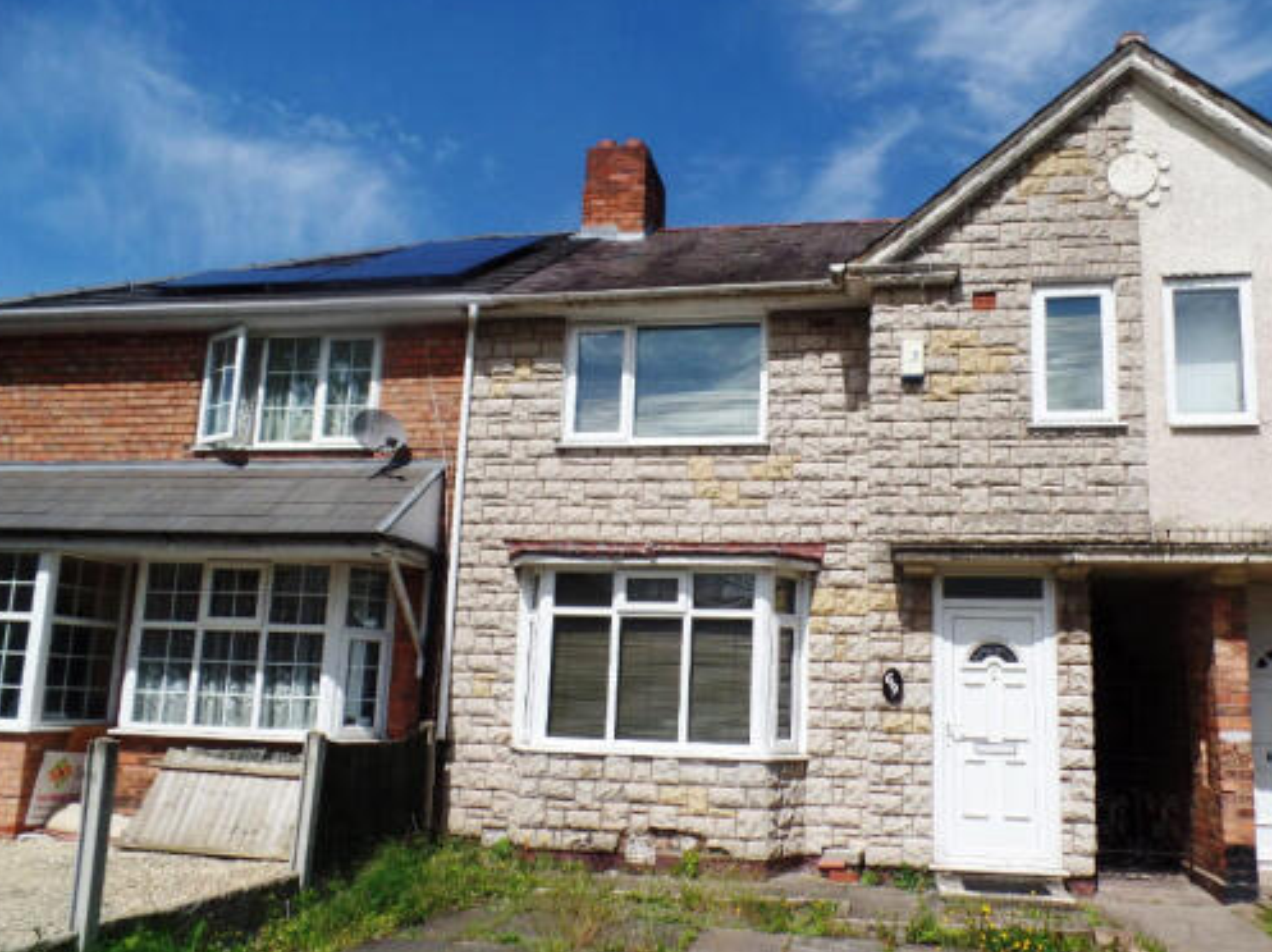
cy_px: 528
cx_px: 708
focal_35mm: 27
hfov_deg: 65.2
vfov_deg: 51.2
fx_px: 991
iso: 80
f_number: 3.5
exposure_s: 1/1500
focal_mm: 4.1
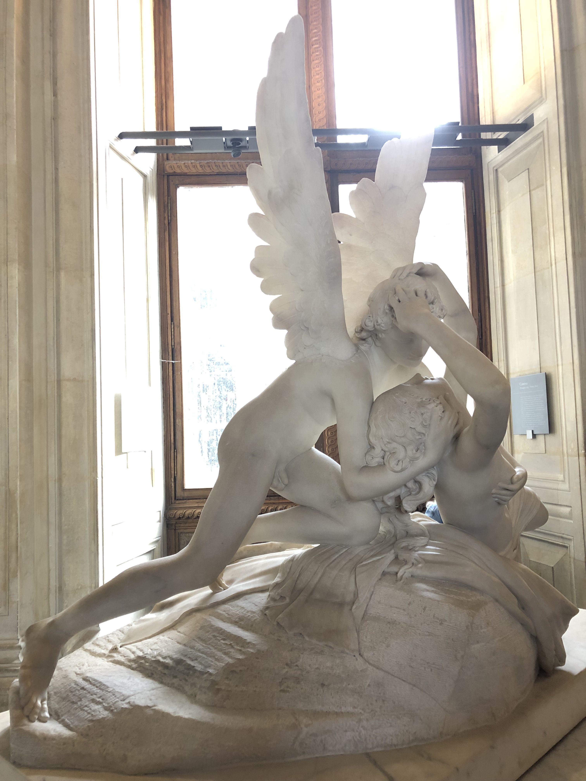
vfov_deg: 63.4
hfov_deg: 49.7
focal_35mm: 28
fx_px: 632
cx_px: 293
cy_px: 390
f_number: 1.8
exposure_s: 1/17
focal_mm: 3.99
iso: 64
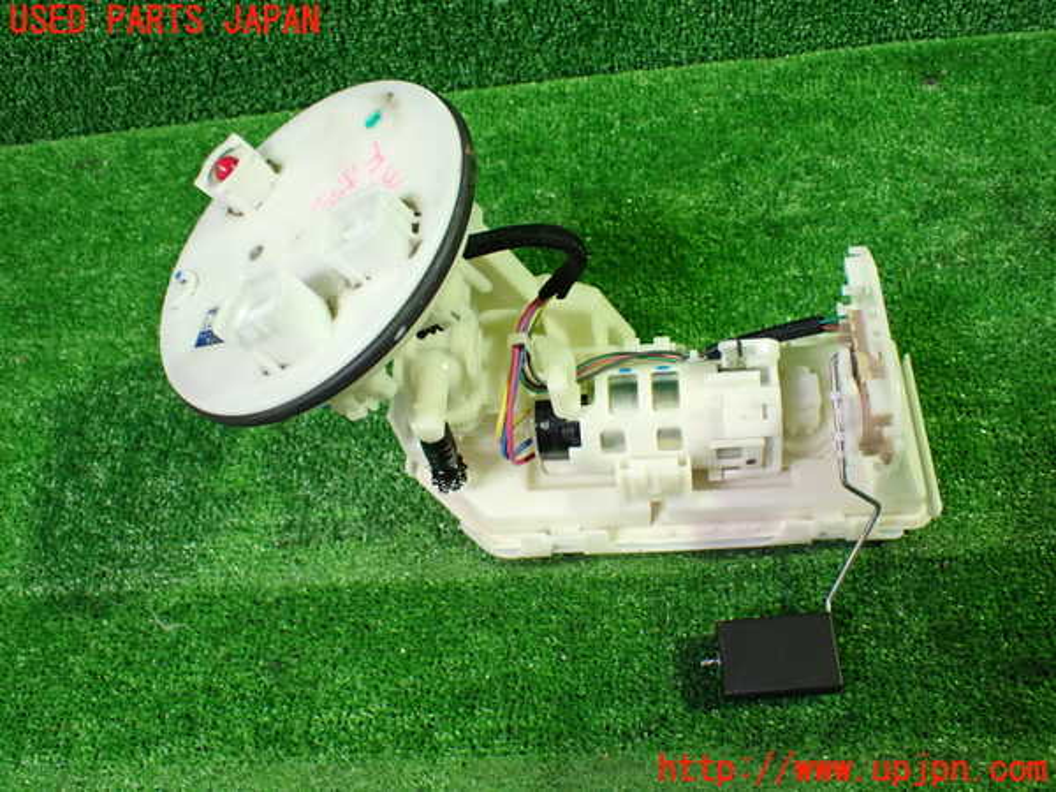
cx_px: 528
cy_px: 396
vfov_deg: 44.2
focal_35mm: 32
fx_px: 976
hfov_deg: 56.8
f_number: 2.4
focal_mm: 5.79
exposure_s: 1/60
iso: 800
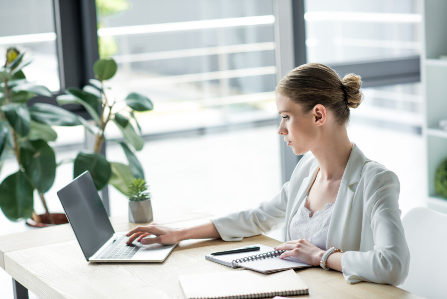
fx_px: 1056
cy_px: 150
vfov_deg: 16.1
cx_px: 224
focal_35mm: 85
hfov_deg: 23.9
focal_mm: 85
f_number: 2.8
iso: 800
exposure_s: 1/400
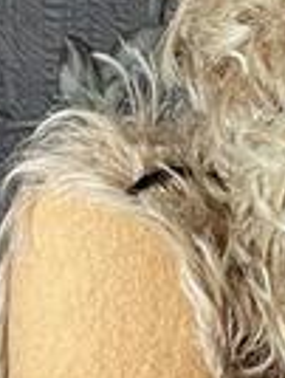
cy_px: 54
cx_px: 858
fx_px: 2090
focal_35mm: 191
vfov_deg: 10.3
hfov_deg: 7.0
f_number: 1.6
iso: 200
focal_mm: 5.1
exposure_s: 1/60
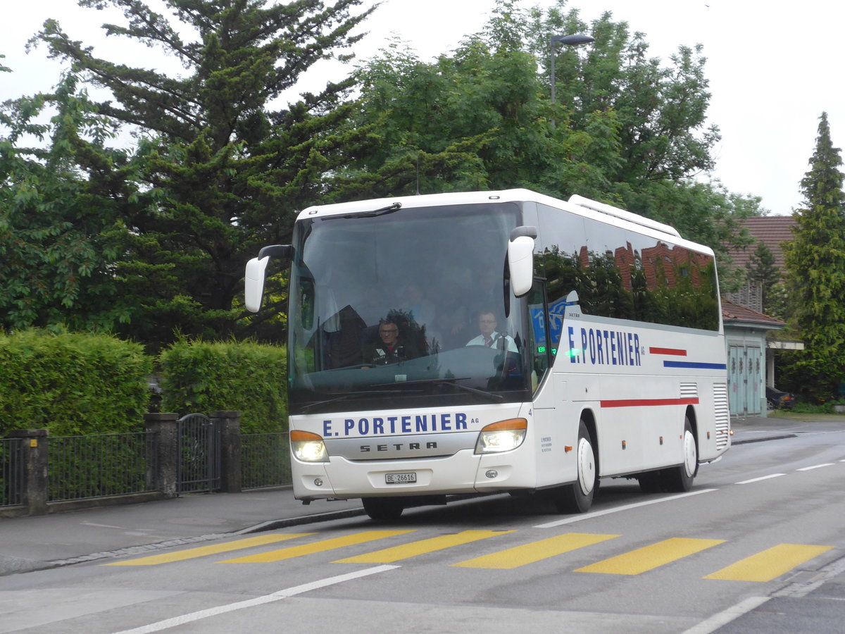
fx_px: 2514
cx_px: 422
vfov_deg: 14.4
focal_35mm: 103
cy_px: 317
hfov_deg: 19.1
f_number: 4.8
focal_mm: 20.4
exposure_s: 1/320
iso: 400
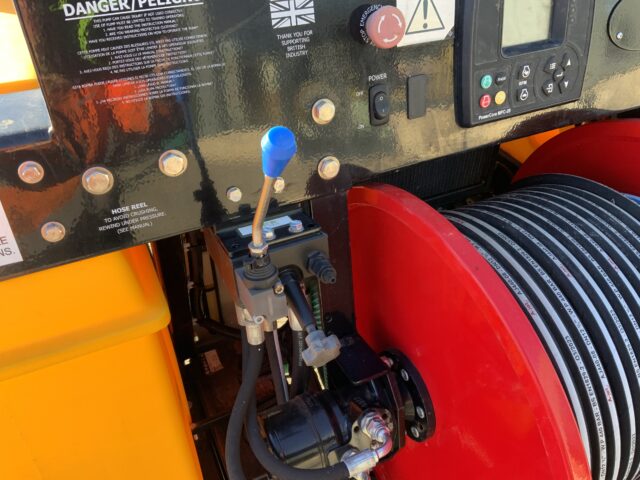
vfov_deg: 48.2
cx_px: 320
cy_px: 240
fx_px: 536
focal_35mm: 29
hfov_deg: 61.7
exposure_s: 1/122
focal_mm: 3
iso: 25
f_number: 1.8
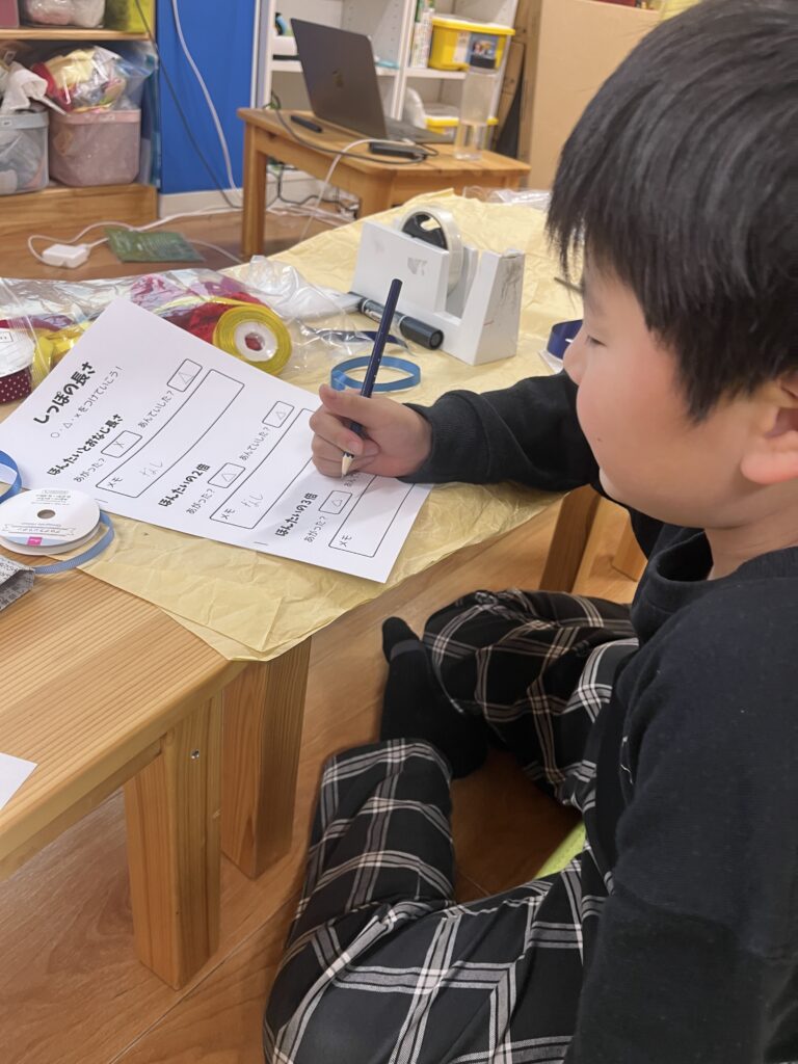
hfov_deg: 53.1
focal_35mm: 26
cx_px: 399
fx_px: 799
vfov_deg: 67.3
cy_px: 532
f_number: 1.6
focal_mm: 5.1
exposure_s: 1/60
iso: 80
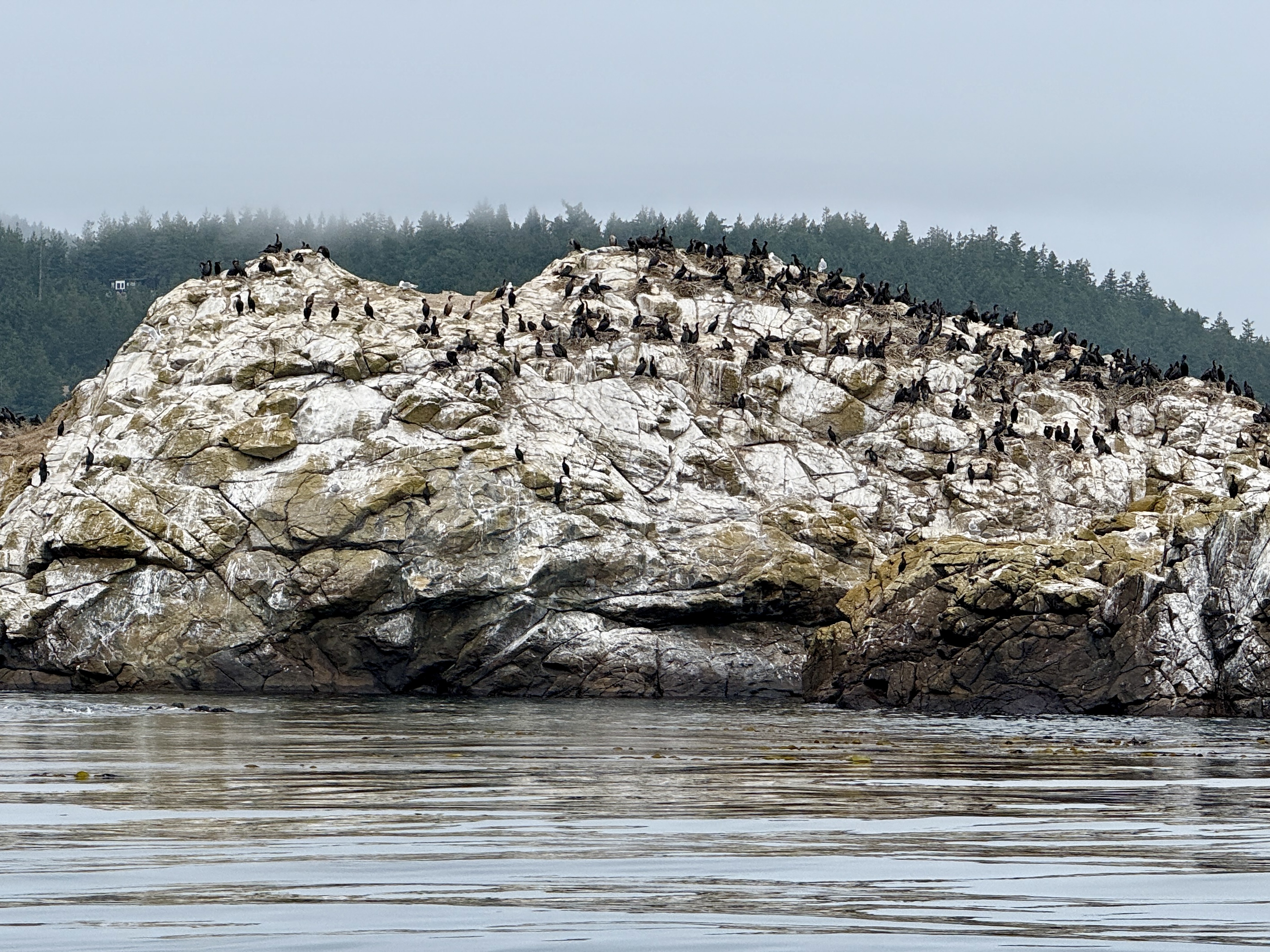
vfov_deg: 12.4
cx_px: 635
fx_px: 4403
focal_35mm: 120
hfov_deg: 16.4
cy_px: 476
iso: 50
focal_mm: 15.66
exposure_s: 1/493
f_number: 2.8
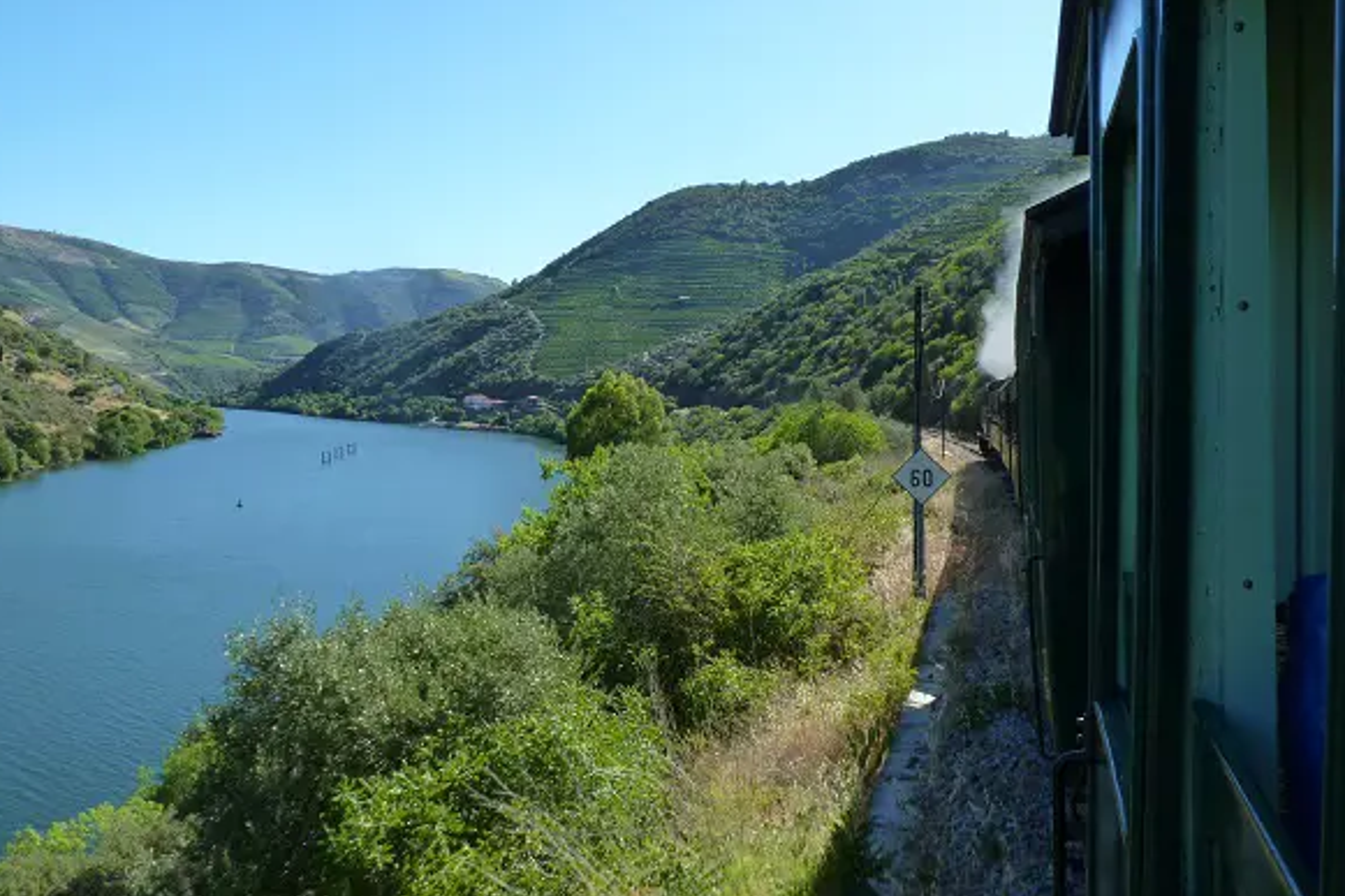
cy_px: 407
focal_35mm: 29
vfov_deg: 44.9
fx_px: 1083
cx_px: 660
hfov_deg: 63.7
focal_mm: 4.8
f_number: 5
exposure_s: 1/250
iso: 125
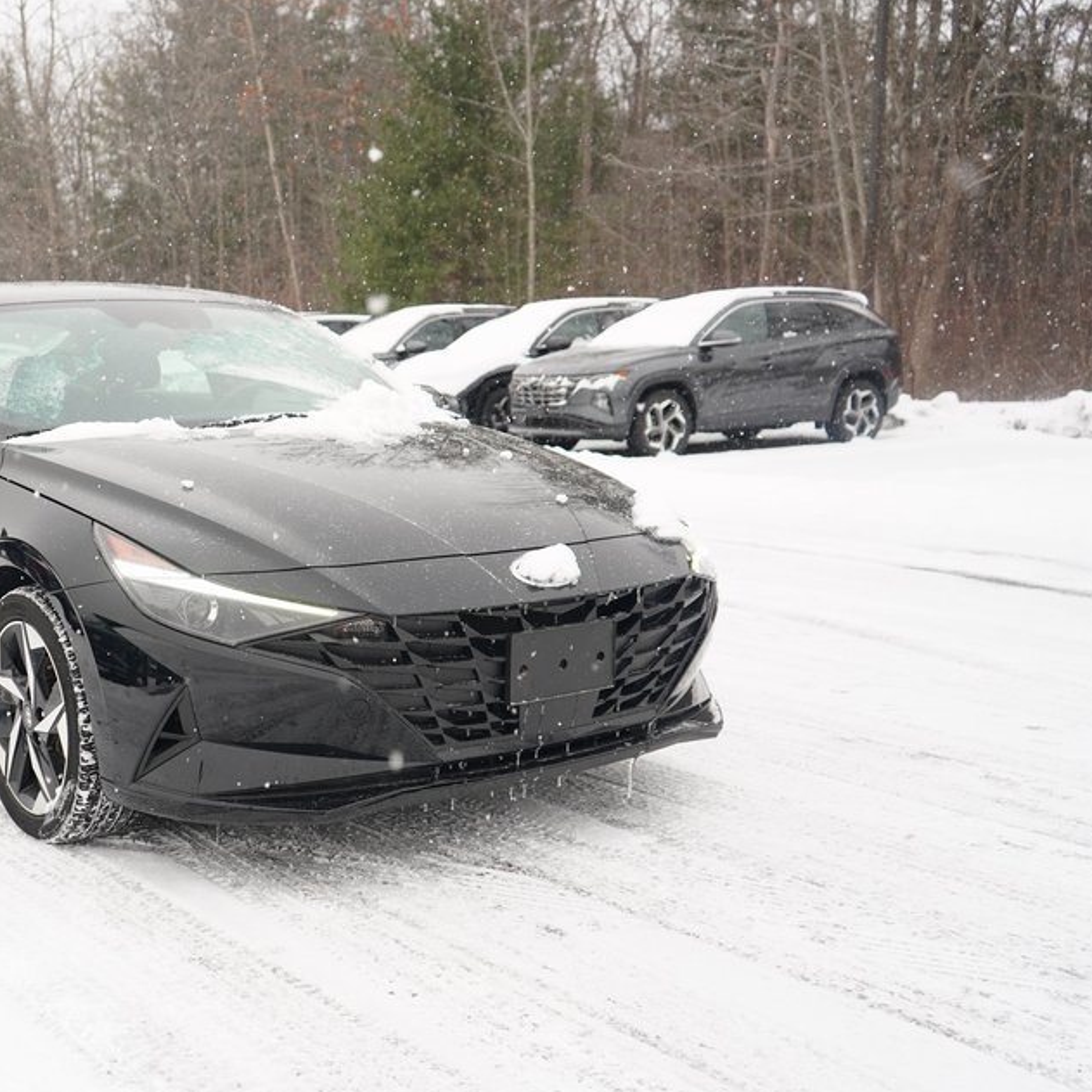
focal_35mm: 40
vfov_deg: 41.9
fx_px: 1428
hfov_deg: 40.4
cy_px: 560
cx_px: 246
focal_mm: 29
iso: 500
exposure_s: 1/400
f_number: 4
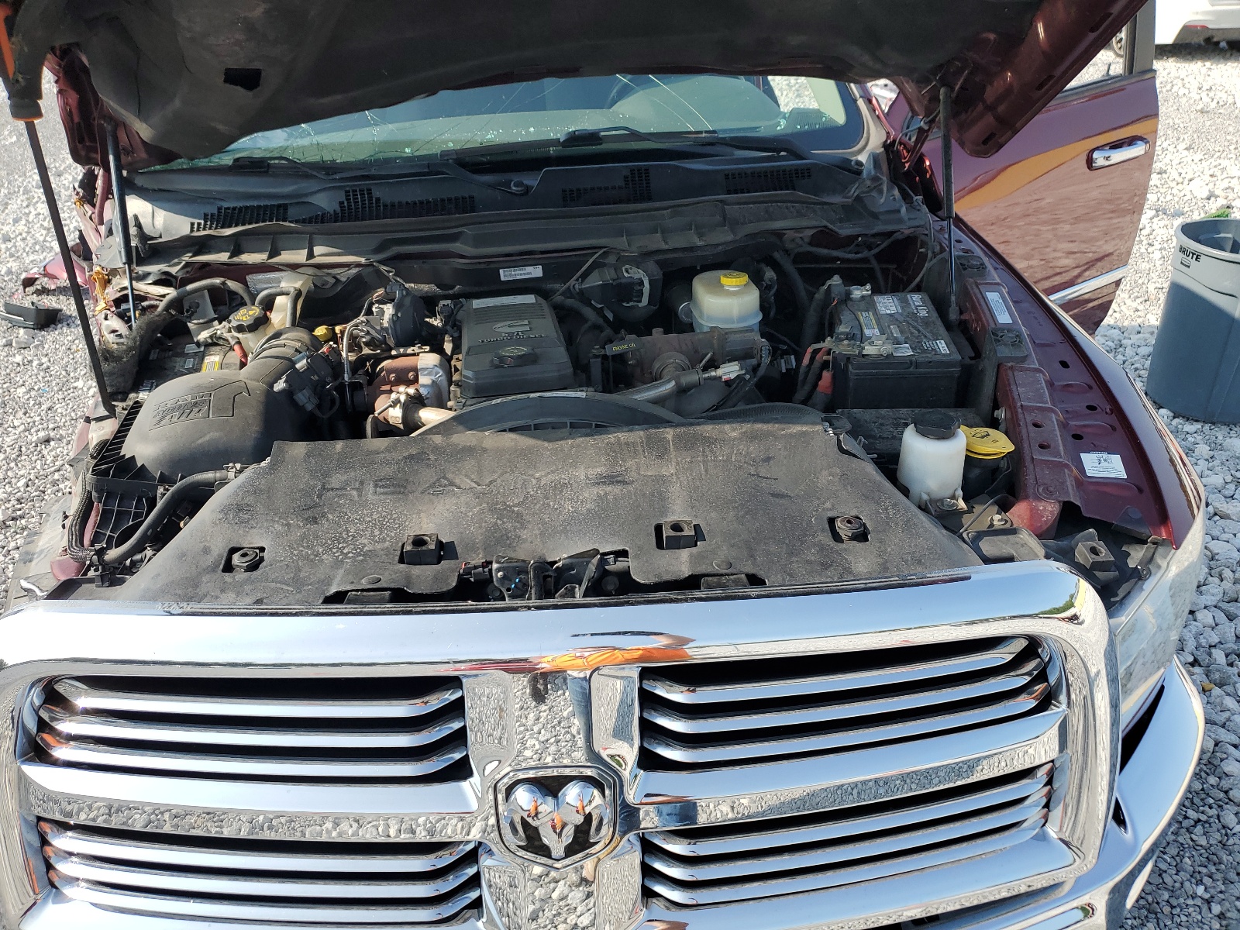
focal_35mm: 26
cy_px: 465
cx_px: 620
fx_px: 931
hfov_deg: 67.3
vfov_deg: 53.1
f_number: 1.5
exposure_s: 1/1429
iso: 50
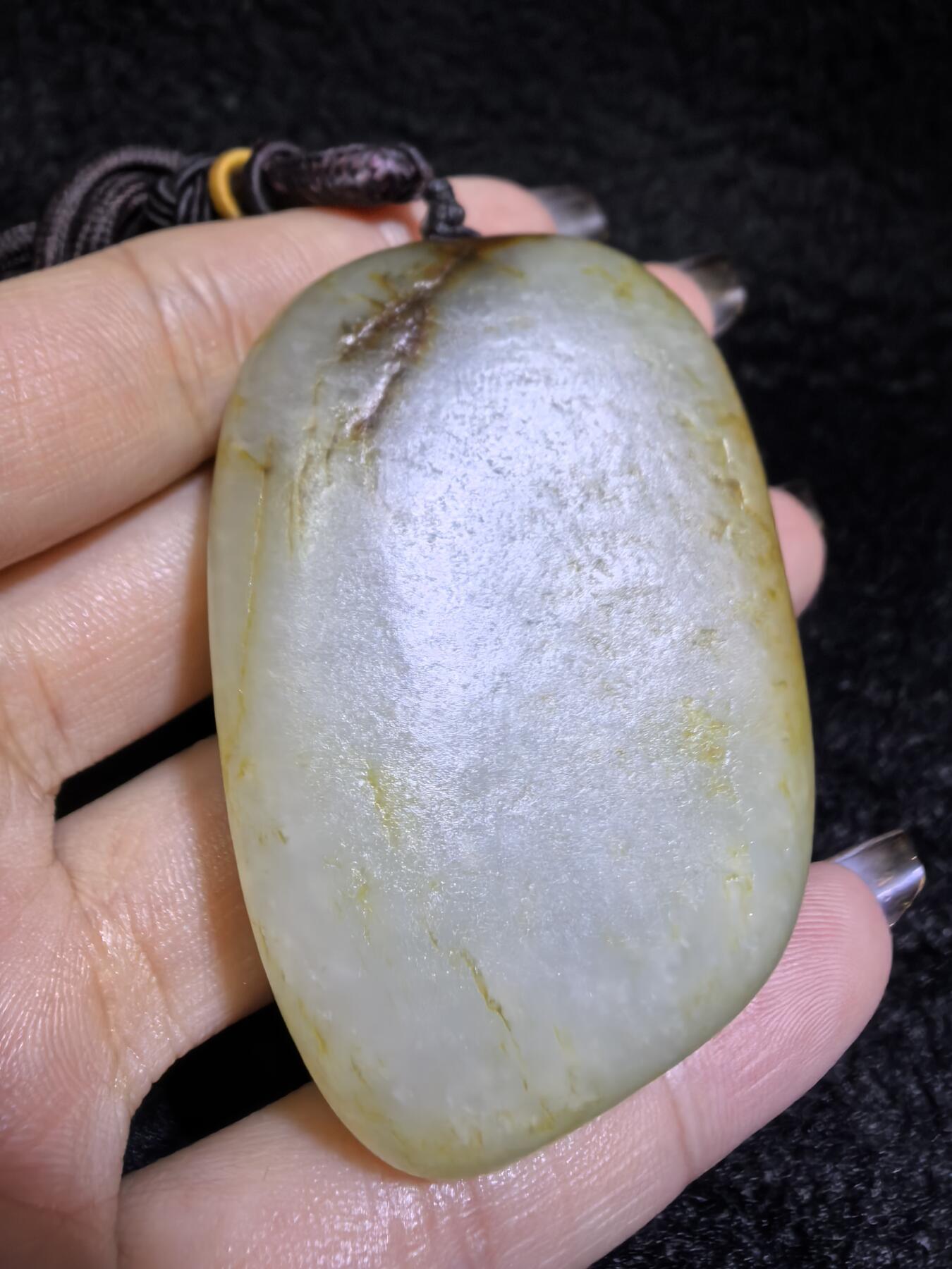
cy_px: 634
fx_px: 990
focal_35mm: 27
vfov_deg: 65.3
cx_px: 476
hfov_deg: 51.4
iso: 250
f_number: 2.2
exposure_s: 1/200
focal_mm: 1.95
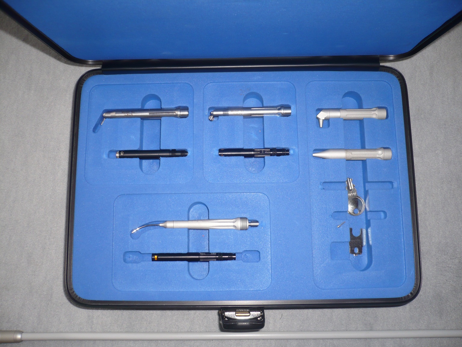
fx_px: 467
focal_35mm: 35
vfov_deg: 40.7
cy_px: 174
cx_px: 231
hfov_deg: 52.6
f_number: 2.8
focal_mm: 5.8
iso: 100
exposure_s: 1/30
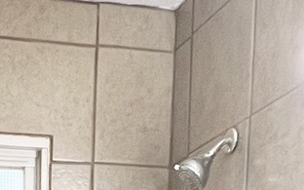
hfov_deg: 22.1
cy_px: 520
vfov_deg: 11.1
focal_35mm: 89
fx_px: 737
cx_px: -26
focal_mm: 1.57
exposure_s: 1/120
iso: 160
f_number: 1.8
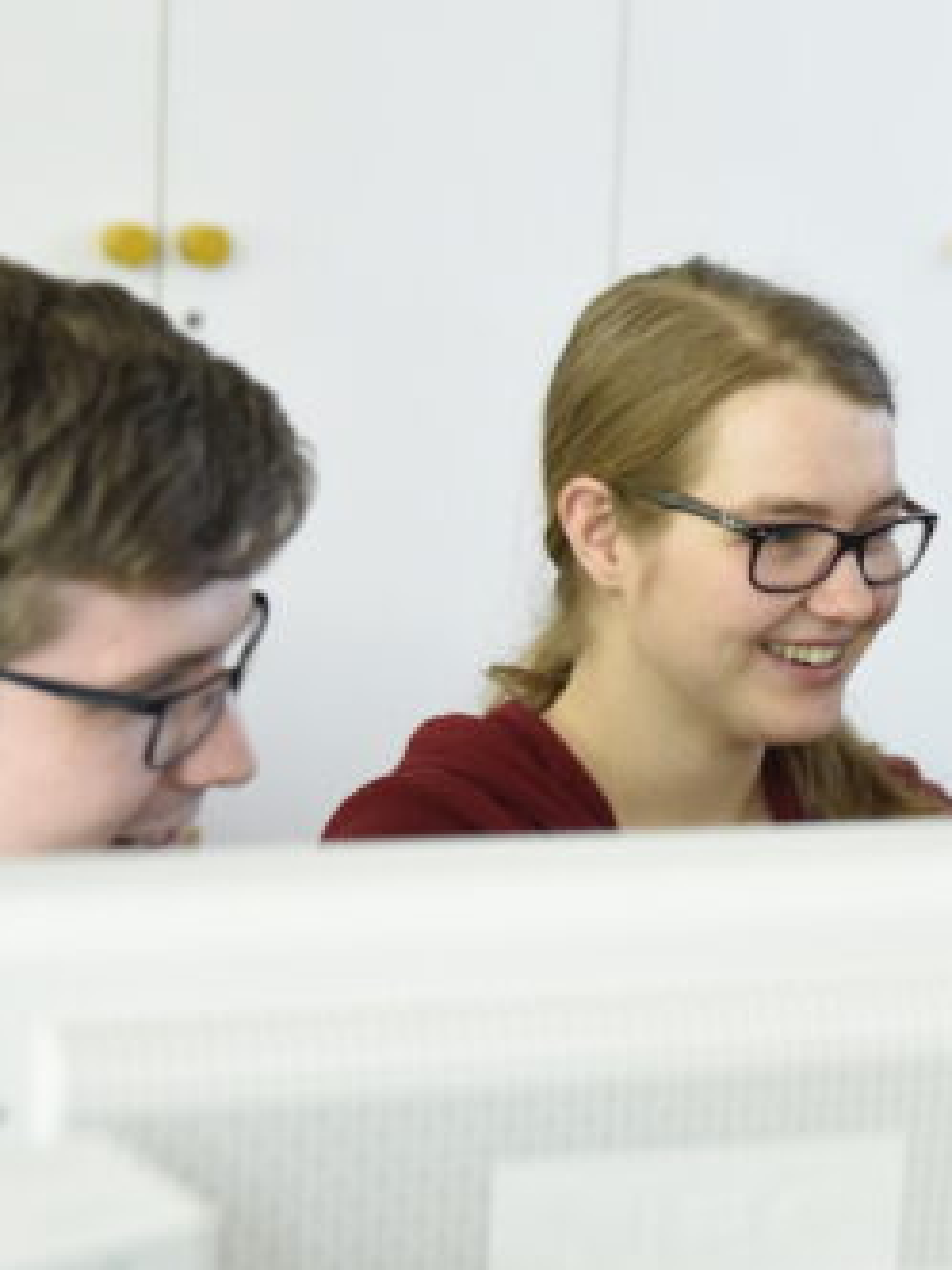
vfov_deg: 22.0
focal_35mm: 89
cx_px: 780
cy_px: 520
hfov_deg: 16.5
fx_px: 3264
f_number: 2.8
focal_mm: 40
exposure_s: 1/125
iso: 3200
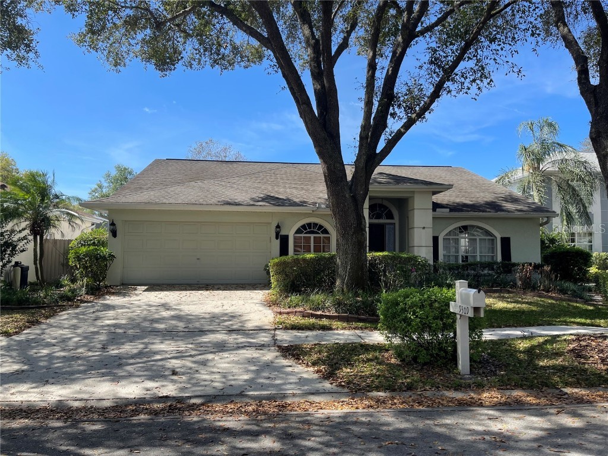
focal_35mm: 26
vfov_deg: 53.1
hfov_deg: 67.3
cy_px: 228
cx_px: 304
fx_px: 457
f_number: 1.6
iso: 32
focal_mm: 5.1
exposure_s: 1/2012
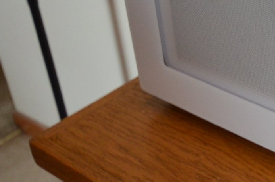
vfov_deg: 15.2
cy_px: 52
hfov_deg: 21.6
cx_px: 313
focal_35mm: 89
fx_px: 678
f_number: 4.5
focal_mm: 24
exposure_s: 1/60
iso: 2000
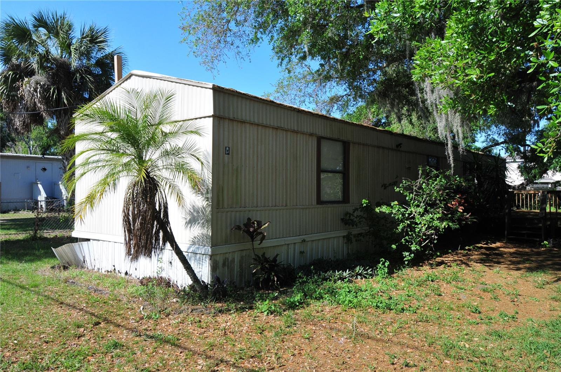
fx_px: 420
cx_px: 280
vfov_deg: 47.8
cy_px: 186
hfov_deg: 67.5
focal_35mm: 27
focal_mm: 18
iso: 400
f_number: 8
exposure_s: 1/640
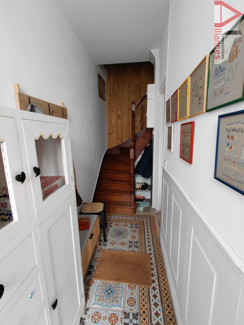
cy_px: 162
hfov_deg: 78.1
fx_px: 150
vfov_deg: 94.5
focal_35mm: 16
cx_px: 122
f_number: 2.2
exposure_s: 1/50
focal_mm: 1.64
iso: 160
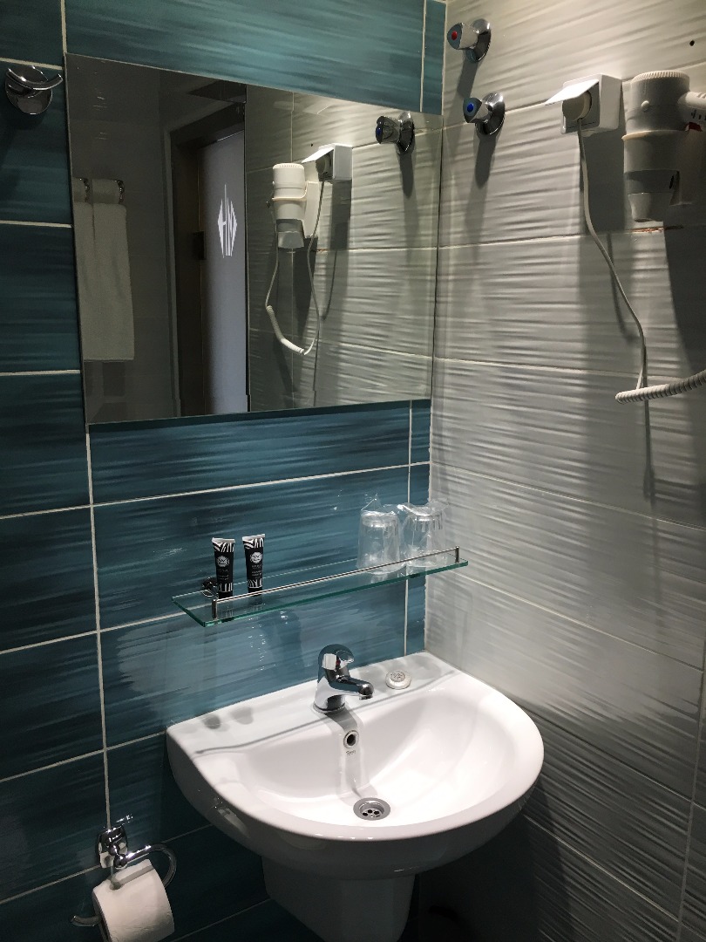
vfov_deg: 61.7
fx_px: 789
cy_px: 471
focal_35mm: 29
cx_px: 353
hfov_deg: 48.2
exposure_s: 1/33
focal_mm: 4.15
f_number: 2.2
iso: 32
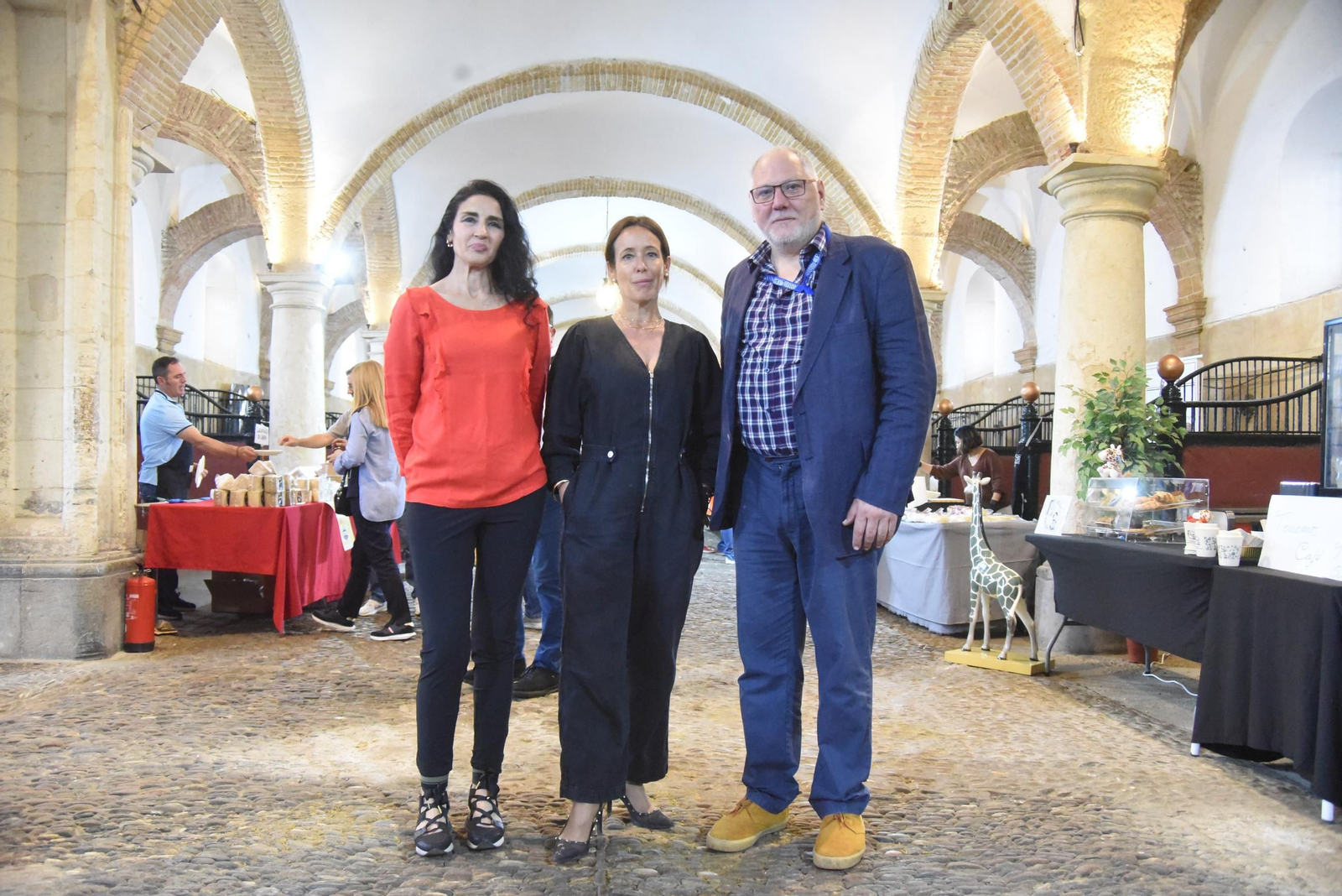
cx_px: 671
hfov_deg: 63.6
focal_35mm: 29
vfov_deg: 45.0
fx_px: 1081
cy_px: 448
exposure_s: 1/200
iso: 12800
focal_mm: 29
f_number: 8
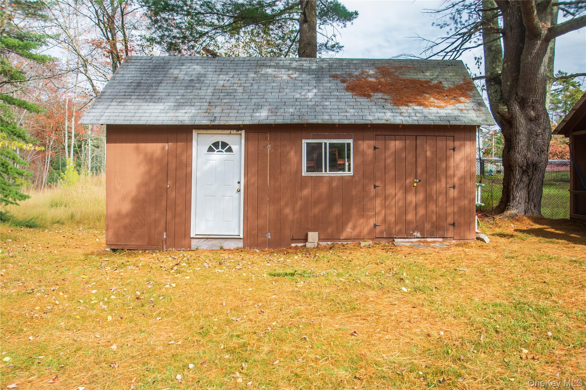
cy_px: 195
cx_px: 293
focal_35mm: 24
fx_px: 391
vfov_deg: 53.1
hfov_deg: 73.7
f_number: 5
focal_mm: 16
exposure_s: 1/160
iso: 100
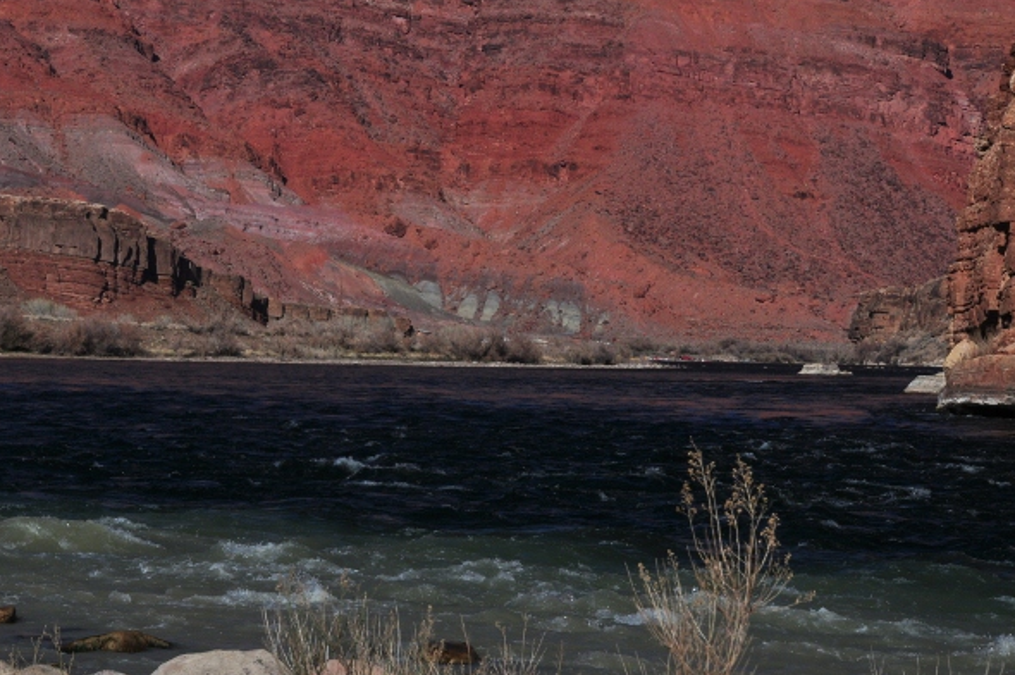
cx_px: 468
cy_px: 364
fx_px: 4352
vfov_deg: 8.9
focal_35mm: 155
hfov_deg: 13.3
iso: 200
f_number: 19
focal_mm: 95
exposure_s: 1/250
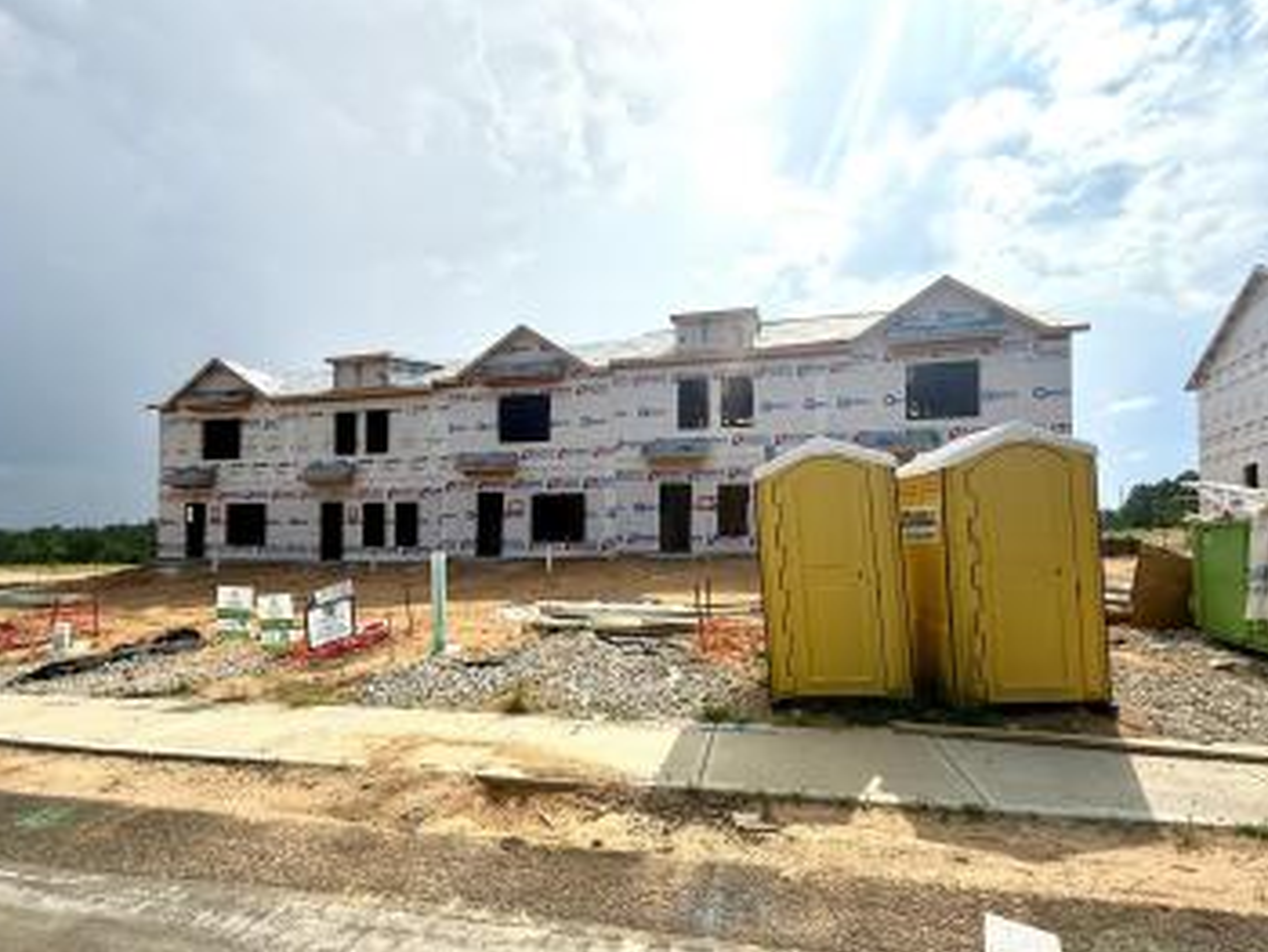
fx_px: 586
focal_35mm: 16
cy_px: 525
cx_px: 627
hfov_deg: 94.5
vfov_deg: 77.9
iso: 80
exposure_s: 1/4149
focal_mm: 2.22
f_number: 2.2
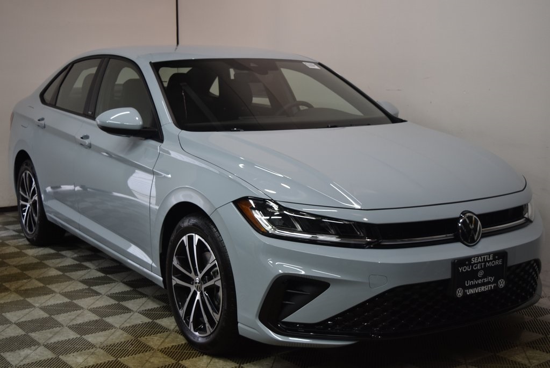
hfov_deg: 38.9
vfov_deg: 26.5
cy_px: 184
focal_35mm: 51
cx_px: 275
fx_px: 780
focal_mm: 34
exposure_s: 1/60
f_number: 4.5
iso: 640
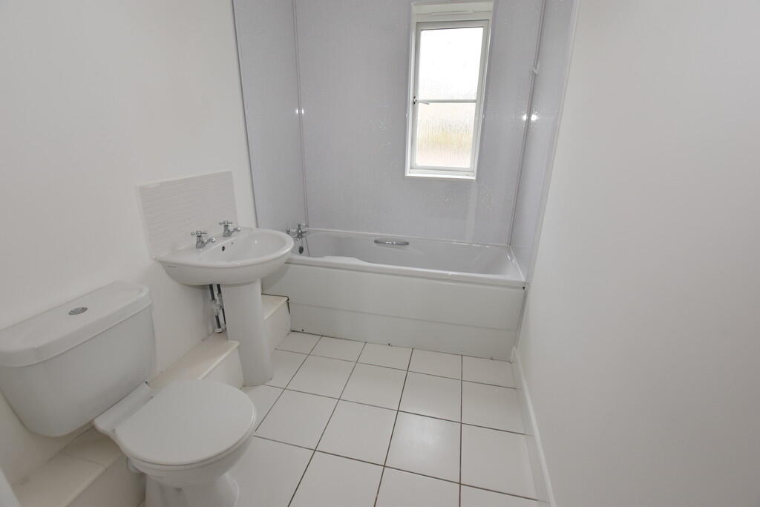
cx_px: 380
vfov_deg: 77.3
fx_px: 317
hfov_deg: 100.4
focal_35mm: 15
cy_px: 254
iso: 400
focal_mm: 10
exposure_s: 1/125
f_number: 5.6
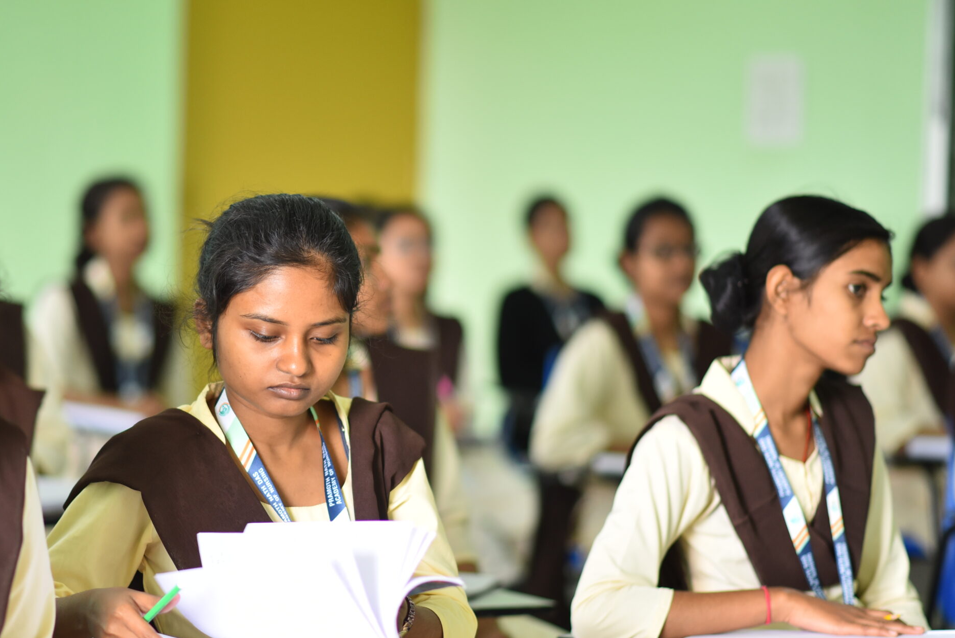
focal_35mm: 117
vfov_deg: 11.7
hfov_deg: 17.5
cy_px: 364
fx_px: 3105
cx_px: 368
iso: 640
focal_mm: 85
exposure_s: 1/250
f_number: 1.8
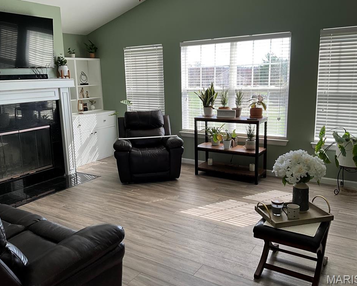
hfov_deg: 57.2
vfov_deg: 47.1
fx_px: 328
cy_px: 141
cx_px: 170
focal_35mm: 31
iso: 25
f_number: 1.8
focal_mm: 3
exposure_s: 1/120
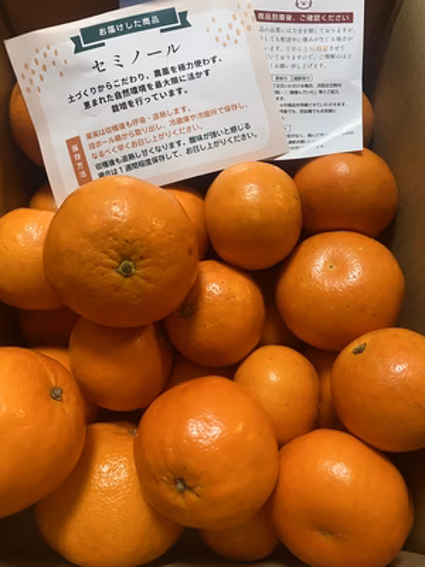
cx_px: 212
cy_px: 284
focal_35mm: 26
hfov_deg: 53.1
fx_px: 426
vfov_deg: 67.3
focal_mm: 4.25
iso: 320
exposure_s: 1/50
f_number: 1.8
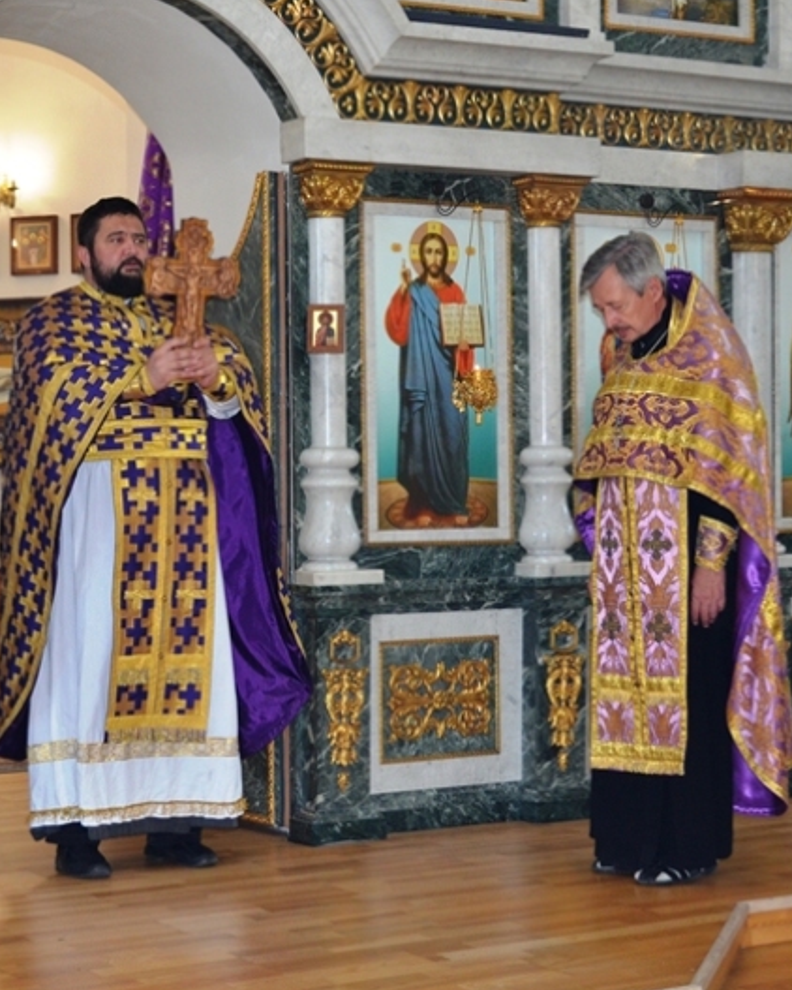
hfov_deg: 20.5
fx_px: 2188
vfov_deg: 25.5
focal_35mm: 75
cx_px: 278
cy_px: 497
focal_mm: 35
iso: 800
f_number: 5
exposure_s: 1/60
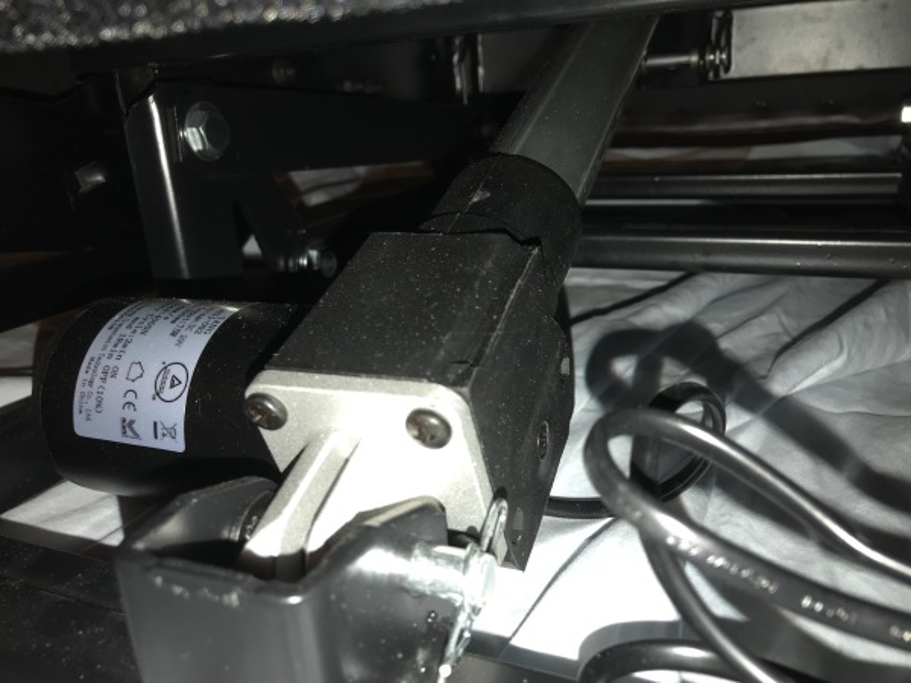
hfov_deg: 63.4
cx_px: 456
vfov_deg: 49.7
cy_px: 342
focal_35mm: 28
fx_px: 737
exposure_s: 1/33
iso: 20
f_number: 1.8
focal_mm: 3.99
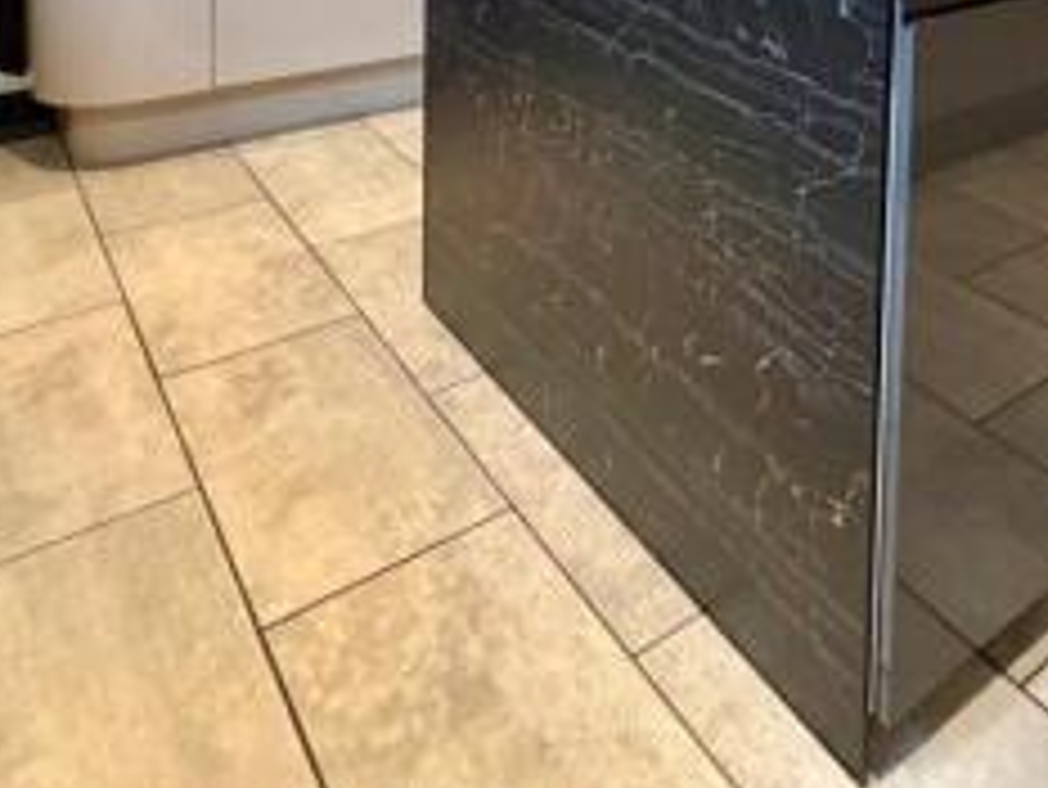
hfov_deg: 49.4
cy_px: -182
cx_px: 843
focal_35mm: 35
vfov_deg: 32.7
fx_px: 1060
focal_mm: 2.22
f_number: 2.2
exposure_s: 1/50
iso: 250
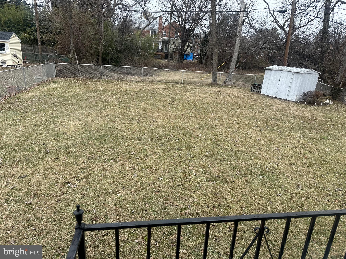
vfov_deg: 56.8
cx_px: 173
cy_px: 130
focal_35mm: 24
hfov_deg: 71.6
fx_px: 240
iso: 64
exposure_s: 1/183
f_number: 1.78
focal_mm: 6.86
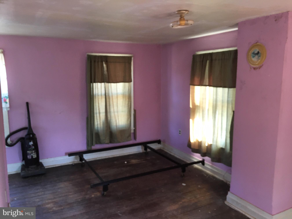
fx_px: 245
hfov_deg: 61.7
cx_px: 146
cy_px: 110
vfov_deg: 48.2
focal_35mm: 29
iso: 80
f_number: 2.2
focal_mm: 4.15
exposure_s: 1/30
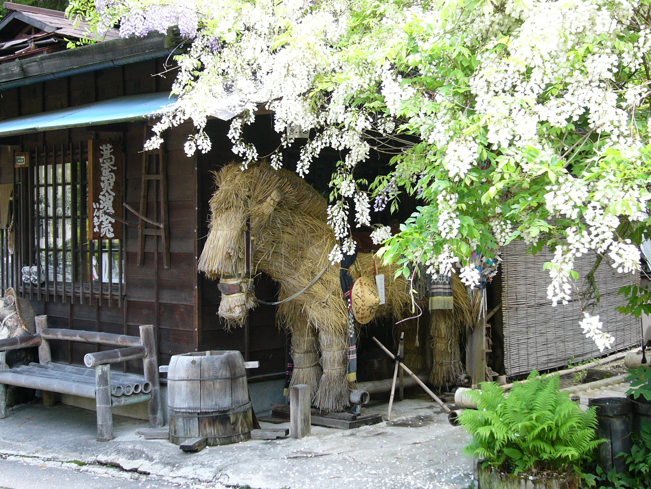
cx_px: 326
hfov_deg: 36.2
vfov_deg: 27.5
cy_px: 244
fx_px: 997
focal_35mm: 53
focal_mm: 8.8
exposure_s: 1/50
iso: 100
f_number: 3.4
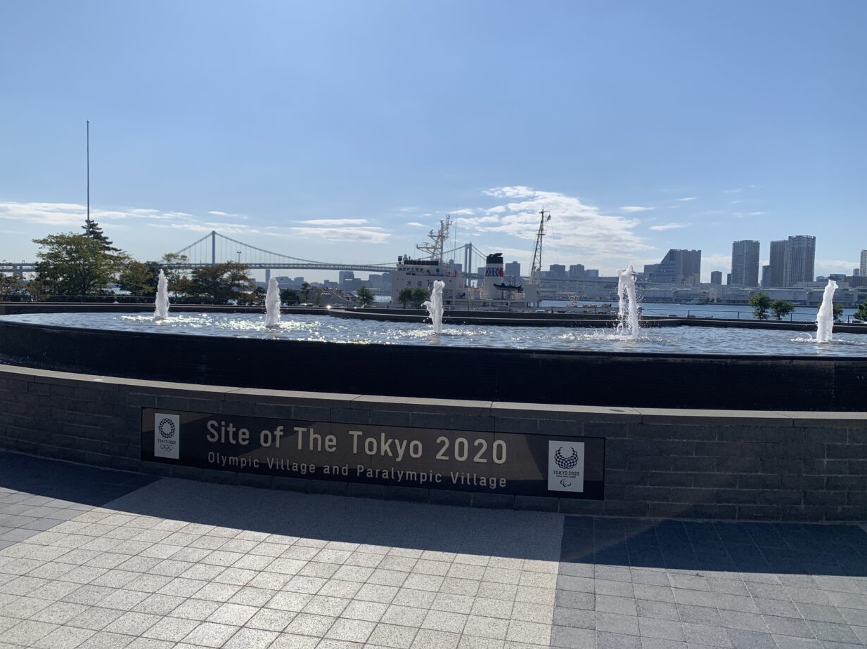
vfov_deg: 51.3
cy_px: 332
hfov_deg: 65.3
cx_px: 434
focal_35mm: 27
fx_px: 676
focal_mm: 4.25
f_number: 1.8
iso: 25
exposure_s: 1/5405
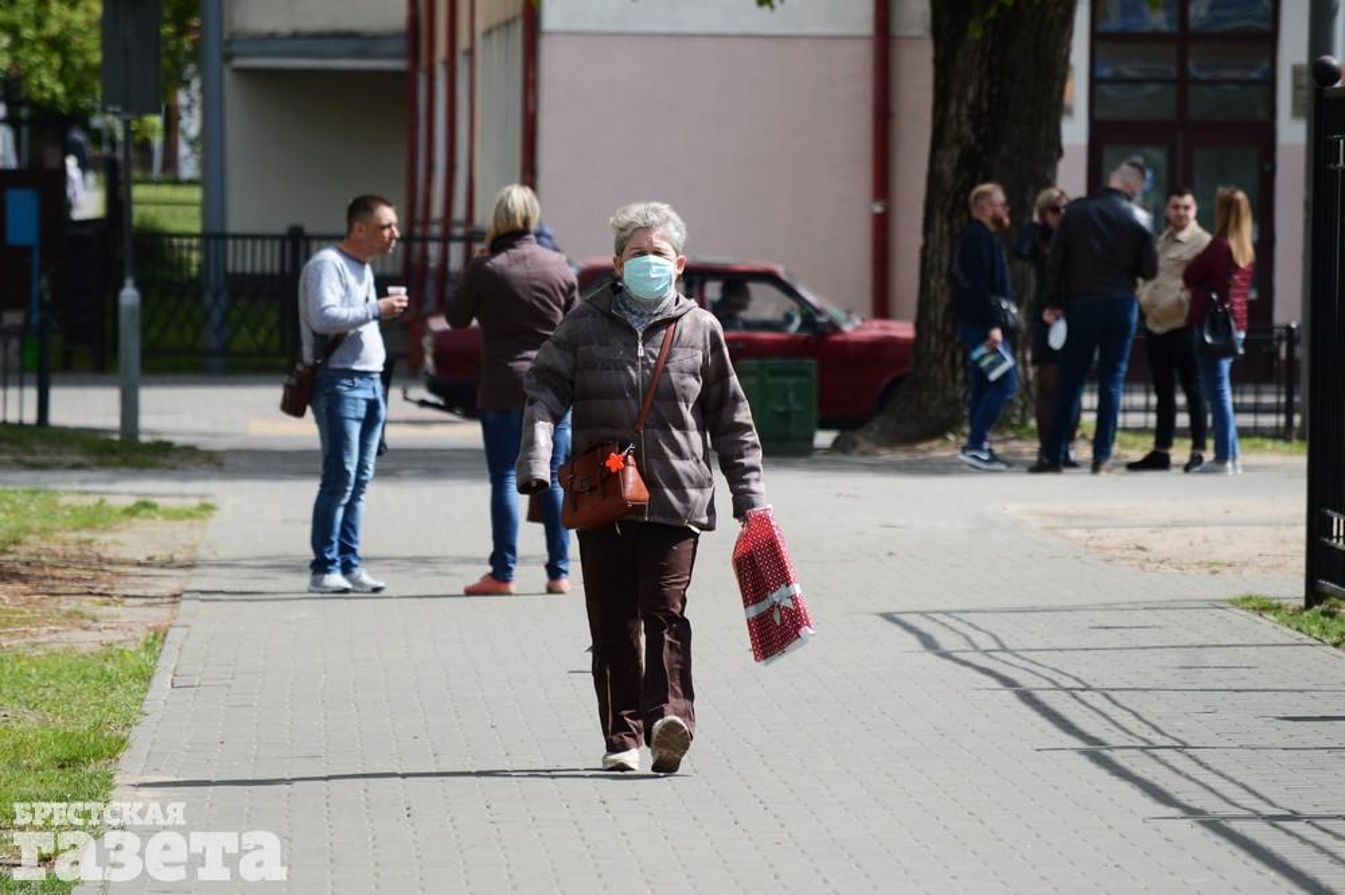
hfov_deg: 6.9
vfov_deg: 4.6
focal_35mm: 300
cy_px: 448
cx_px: 672
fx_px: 11199
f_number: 5.6
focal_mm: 200
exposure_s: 1/1250
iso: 400
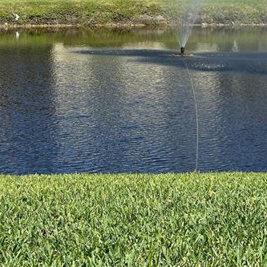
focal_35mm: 102
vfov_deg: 16.9
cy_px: 36
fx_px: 890
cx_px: 80
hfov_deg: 17.0
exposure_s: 1/3257
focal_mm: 6.86
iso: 64
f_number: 1.78
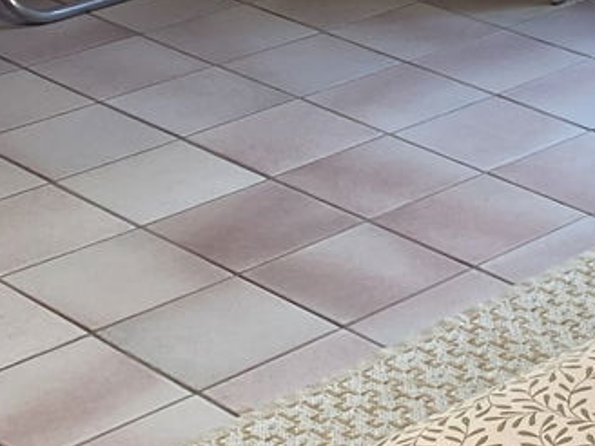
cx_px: 795
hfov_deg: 14.8
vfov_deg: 11.1
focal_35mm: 127
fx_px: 2183
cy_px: -283
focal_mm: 4.25
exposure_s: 1/100
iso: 100
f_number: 1.8
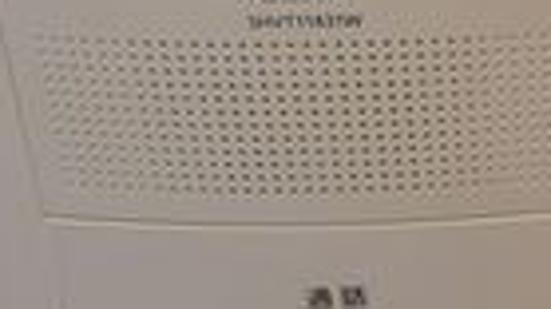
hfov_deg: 27.7
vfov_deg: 17.5
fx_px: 847
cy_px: -218
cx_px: 773
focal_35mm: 58
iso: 100
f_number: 4.5
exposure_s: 1/15
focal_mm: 8
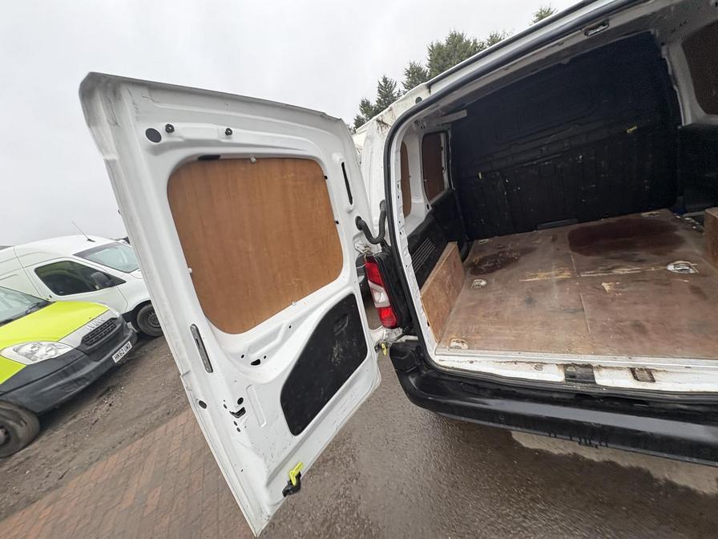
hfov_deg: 102.1
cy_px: 270
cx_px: 359
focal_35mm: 14
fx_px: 290
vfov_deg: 85.7
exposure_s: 1/99
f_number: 2.2
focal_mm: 2.22
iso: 100
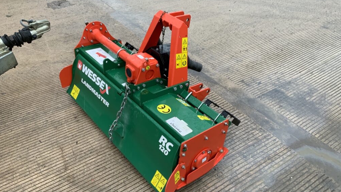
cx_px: 170
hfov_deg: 61.0
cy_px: 109
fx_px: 289
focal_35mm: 32
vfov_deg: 36.6
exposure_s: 1/122
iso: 40
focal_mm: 3
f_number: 1.8
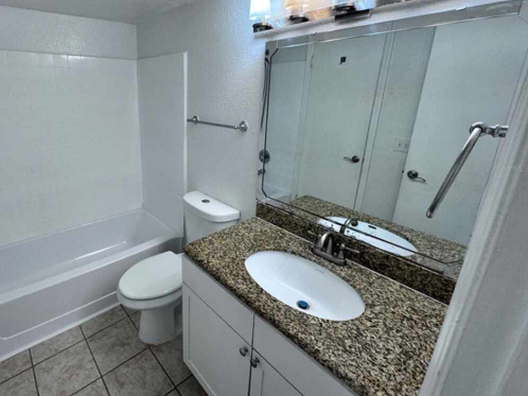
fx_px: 275
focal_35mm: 18
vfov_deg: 71.2
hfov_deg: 85.6
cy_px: 168
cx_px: 191
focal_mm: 2.22
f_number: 2.2
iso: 160
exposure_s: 1/120
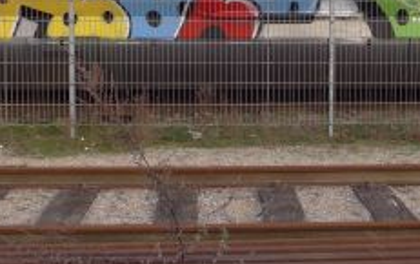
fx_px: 814
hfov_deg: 28.8
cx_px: 264
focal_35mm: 71
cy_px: 45
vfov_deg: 18.2
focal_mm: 6.5
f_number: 2.8
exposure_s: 1/125
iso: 80
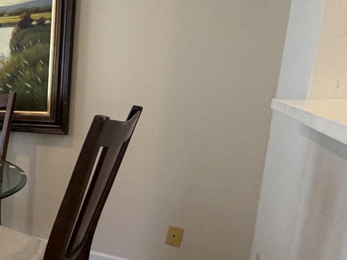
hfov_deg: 33.2
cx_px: -107
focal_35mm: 41
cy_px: 146
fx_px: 411
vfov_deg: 35.1
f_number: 2.2
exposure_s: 1/120
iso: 200
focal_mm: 2.22
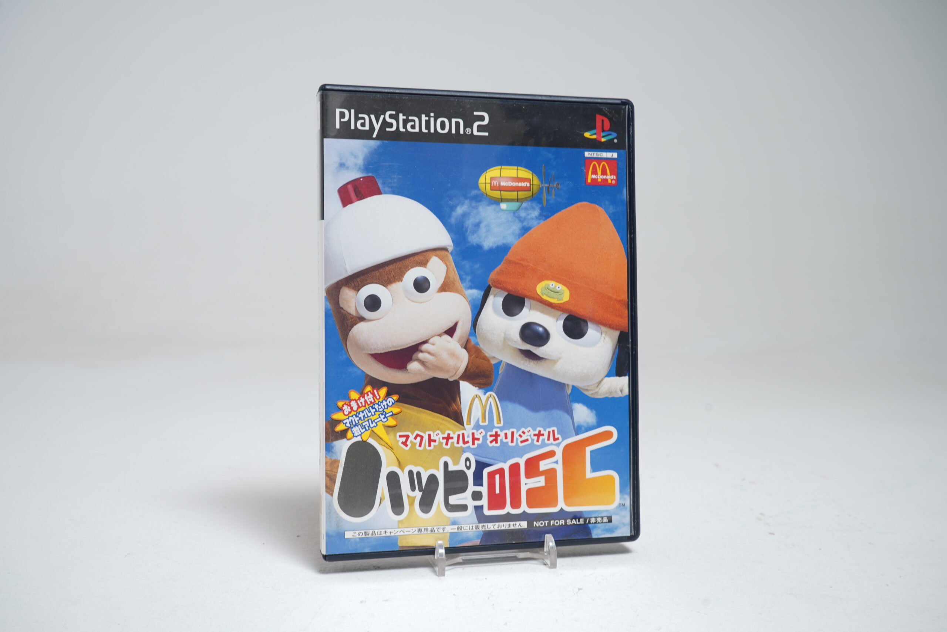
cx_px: 474
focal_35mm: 34
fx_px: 894
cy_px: 316
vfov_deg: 38.9
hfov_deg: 55.8
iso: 64
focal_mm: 34
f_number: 9
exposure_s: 1/1.6
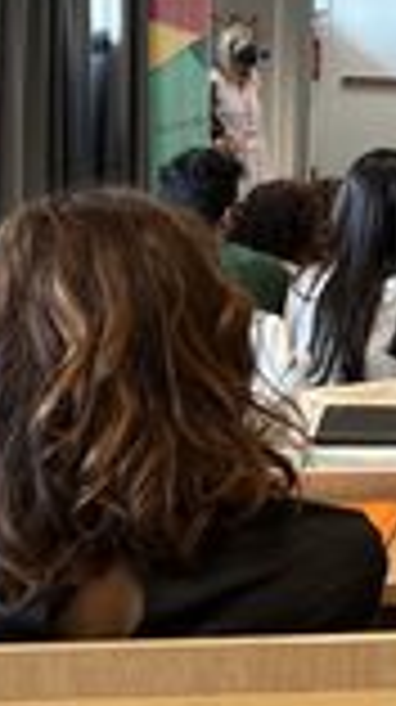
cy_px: 81
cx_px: 893
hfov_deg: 10.6
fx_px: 1872
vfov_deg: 21.0
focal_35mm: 100
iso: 80
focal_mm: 5.7
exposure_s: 1/100
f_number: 1.5
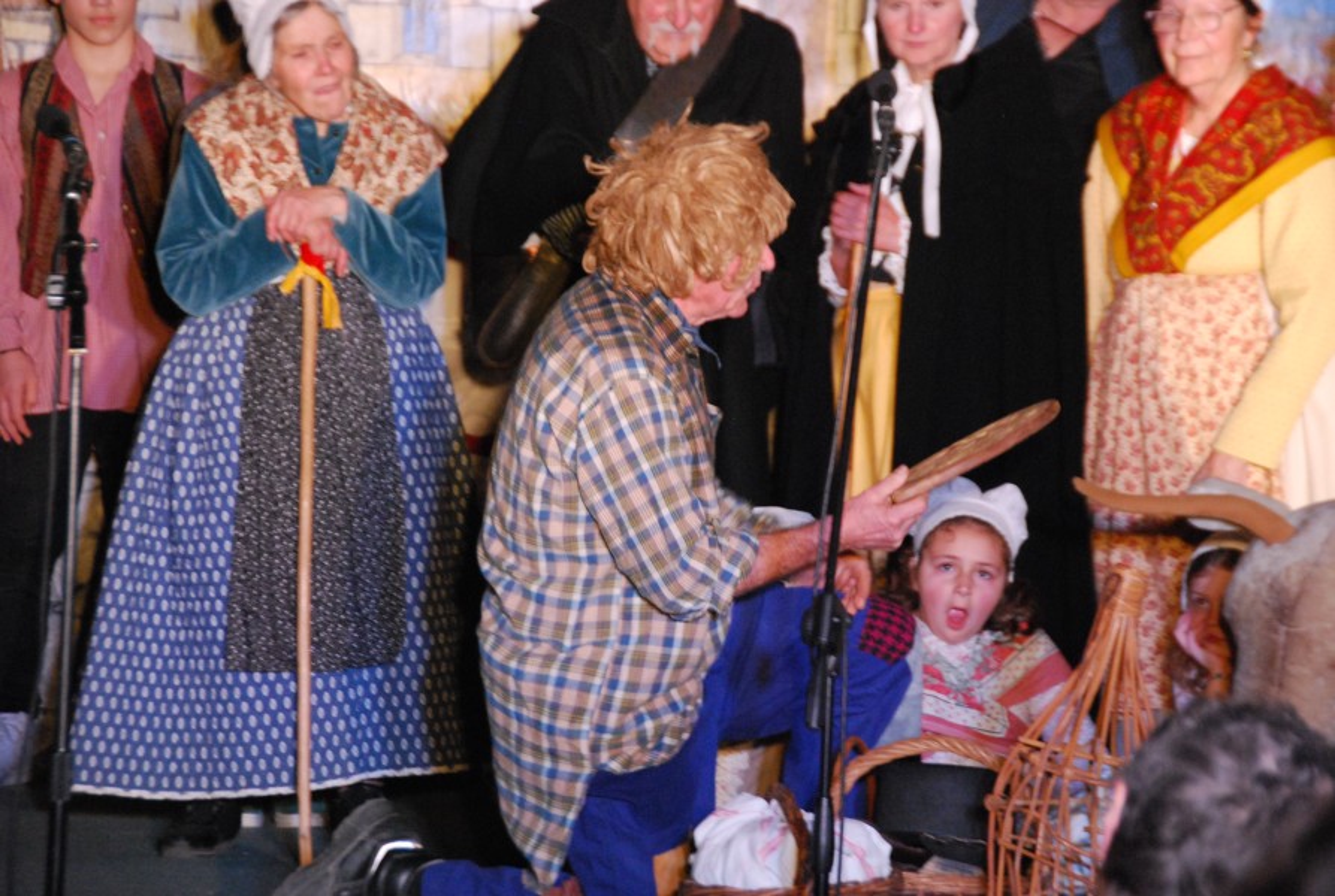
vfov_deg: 8.8
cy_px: 448
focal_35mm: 158
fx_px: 5854
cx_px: 668
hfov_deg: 13.0
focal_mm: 105
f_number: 5.6
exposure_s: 1/30
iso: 1600
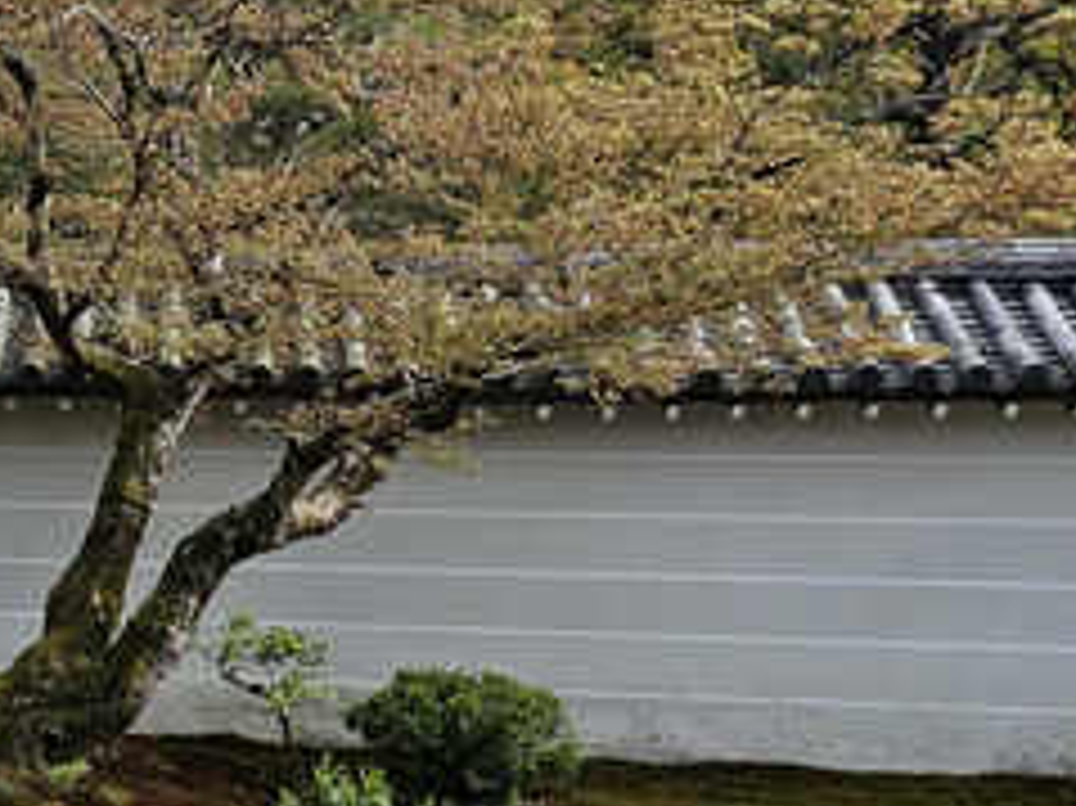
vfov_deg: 19.1
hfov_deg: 21.6
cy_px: 500
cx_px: -491
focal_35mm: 77
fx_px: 2392
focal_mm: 6.3
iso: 10
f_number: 1.7
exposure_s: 1/421
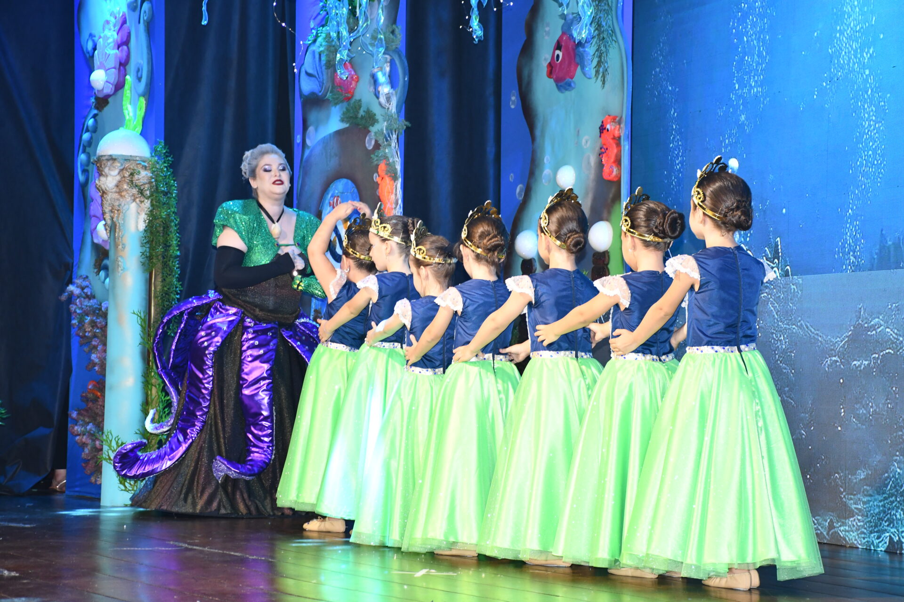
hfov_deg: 27.0
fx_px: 1883
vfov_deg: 18.2
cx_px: 452
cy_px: 301
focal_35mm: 75
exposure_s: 1/60
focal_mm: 50
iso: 1000
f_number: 4.8
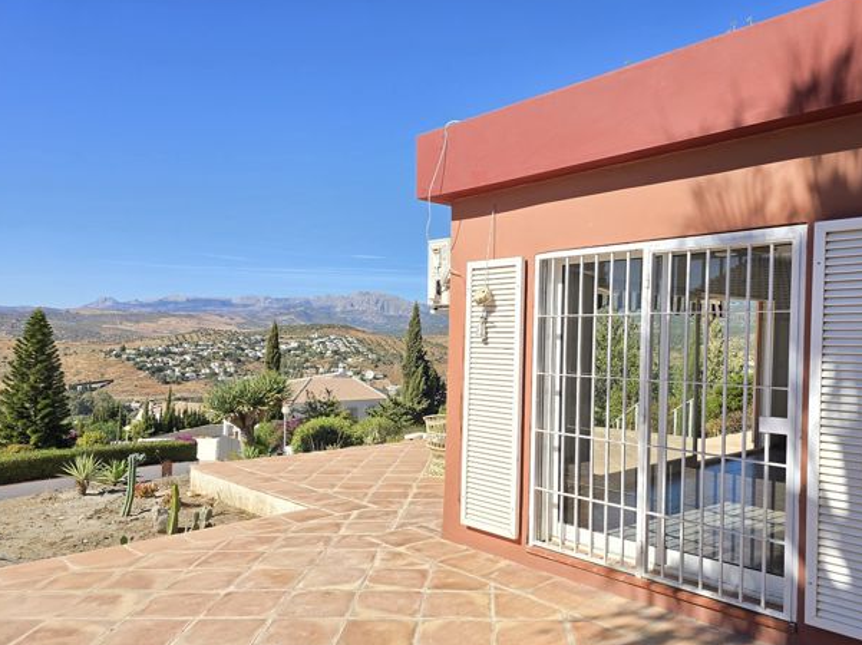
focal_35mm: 27
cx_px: 490
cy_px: 358
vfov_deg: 51.2
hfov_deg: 65.1
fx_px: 672
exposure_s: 1/559
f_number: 1.7
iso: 12
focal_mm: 6.3
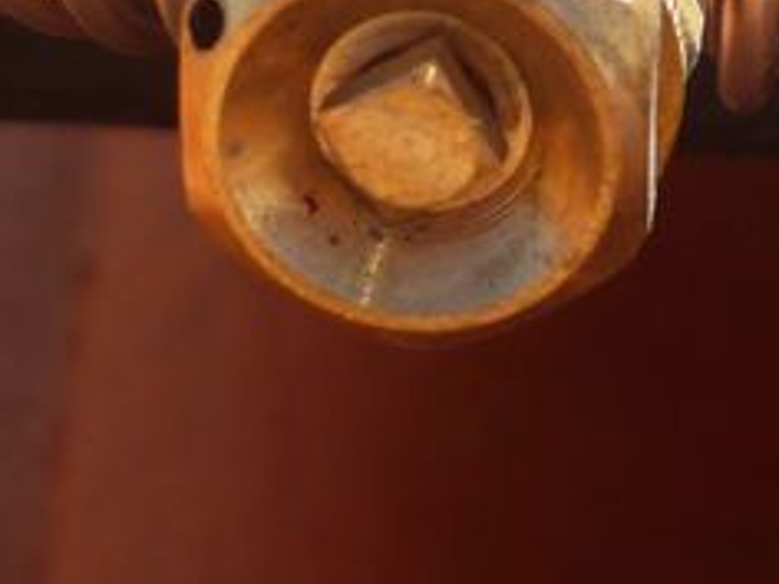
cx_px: 568
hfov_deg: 12.6
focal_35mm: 157
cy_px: -96
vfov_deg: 9.3
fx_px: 3533
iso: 100
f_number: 2.9
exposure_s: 1/640
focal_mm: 6
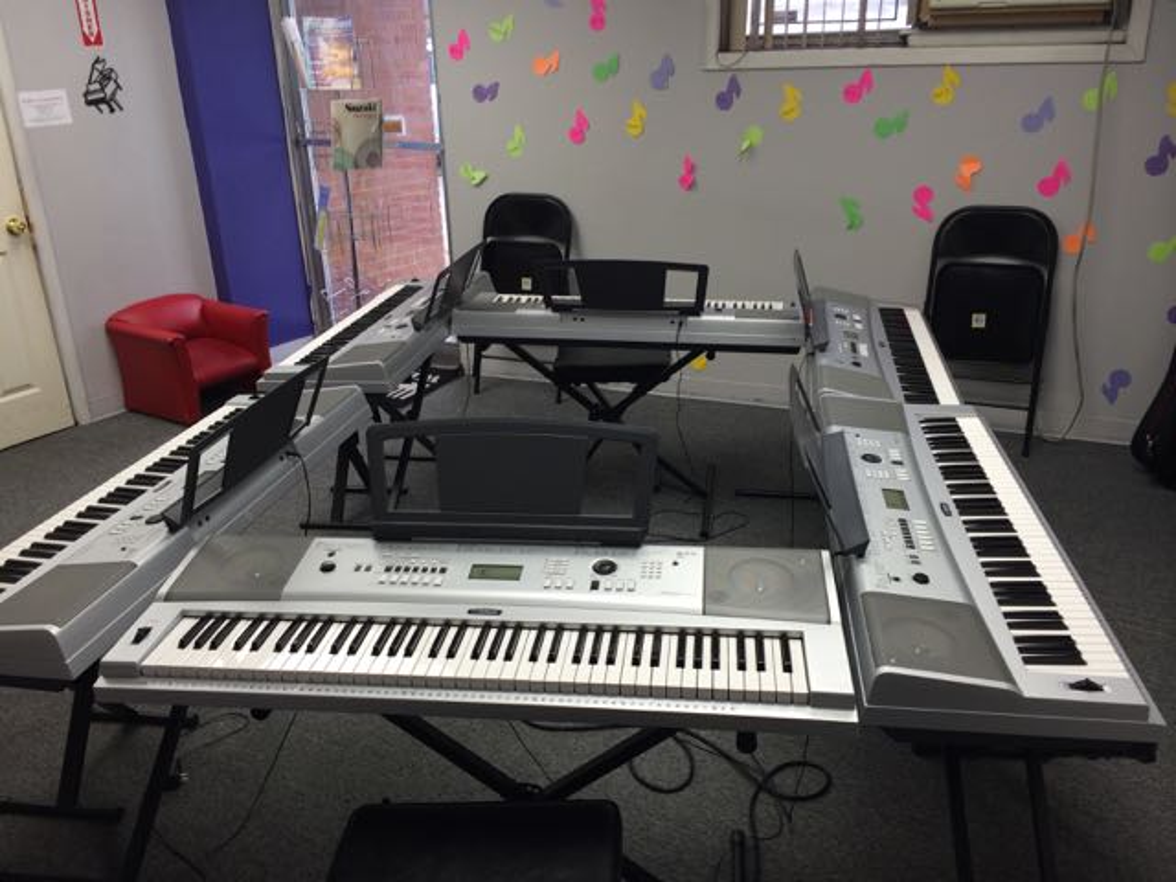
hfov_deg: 60.0
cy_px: 441
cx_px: 588
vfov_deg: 46.8
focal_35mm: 30
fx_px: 1019
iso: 40
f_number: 2.2
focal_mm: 4.12
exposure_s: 1/40
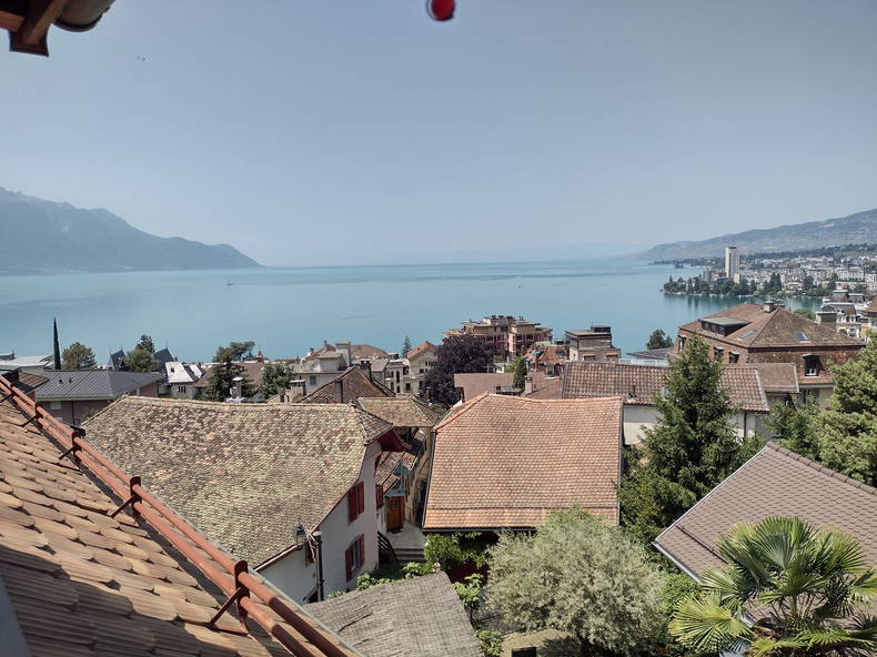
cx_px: 438
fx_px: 684
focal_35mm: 27
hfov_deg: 65.3
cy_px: 328
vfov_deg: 51.3
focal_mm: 4.71
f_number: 1.7
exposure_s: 1/1968
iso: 100
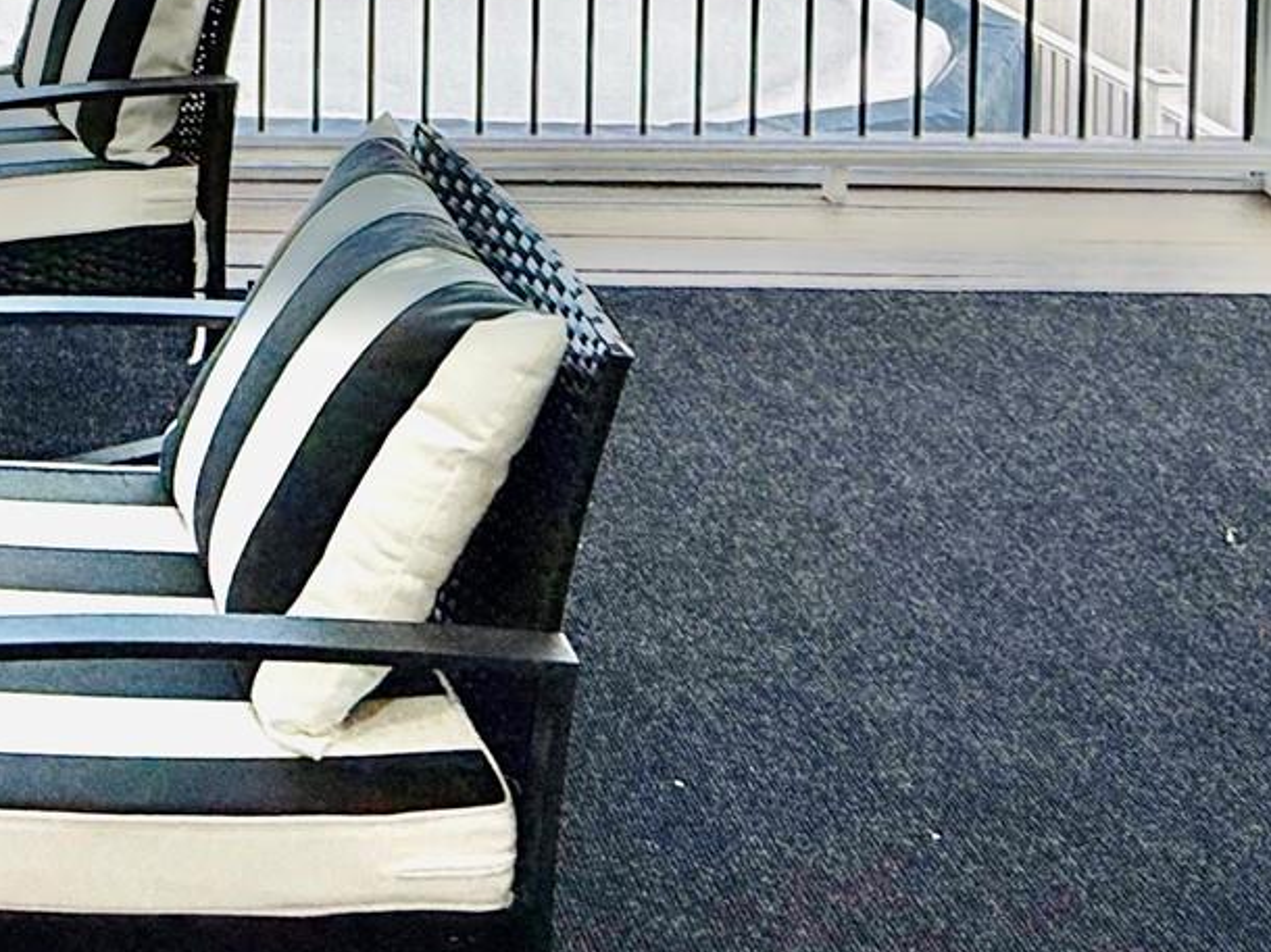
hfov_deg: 37.0
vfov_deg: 23.9
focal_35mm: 47
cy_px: -499
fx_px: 1725
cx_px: 58
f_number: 2.2
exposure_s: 1/353
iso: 64
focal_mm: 2.22
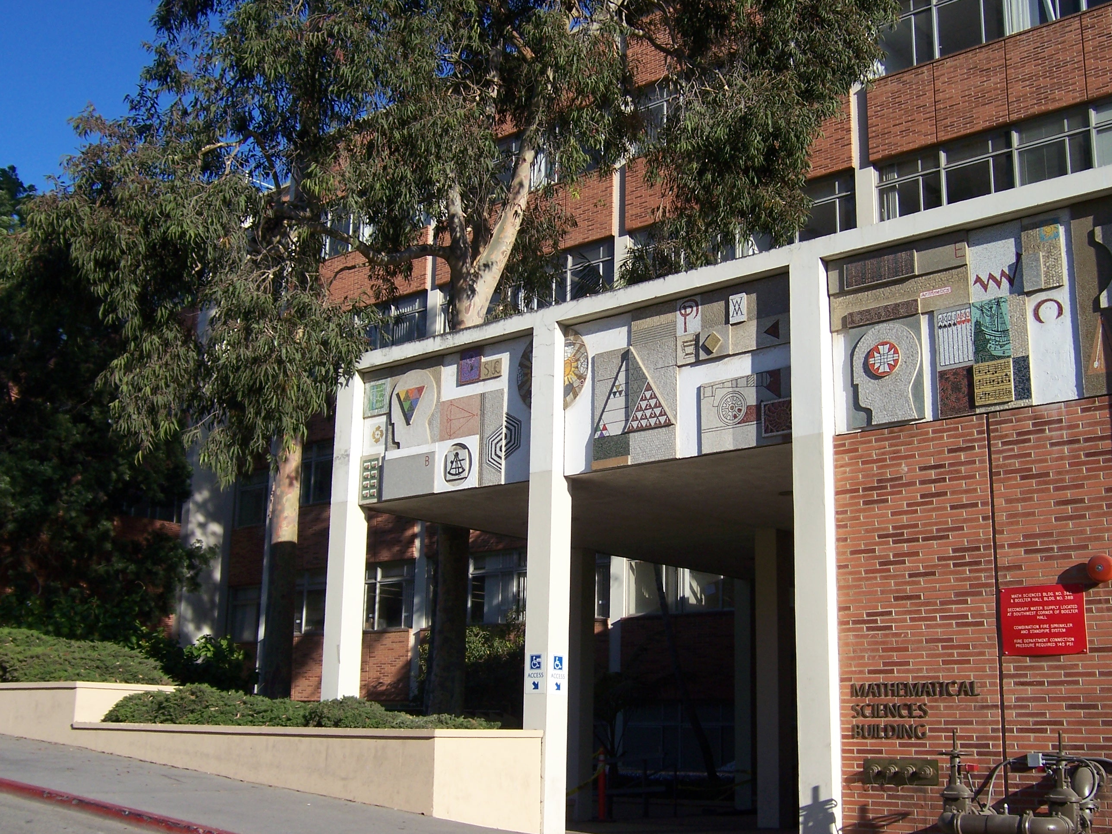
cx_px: 556
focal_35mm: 40
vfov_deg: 36.0
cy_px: 417
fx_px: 1285
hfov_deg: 46.8
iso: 80
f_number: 4
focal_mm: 6.7
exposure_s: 1/750
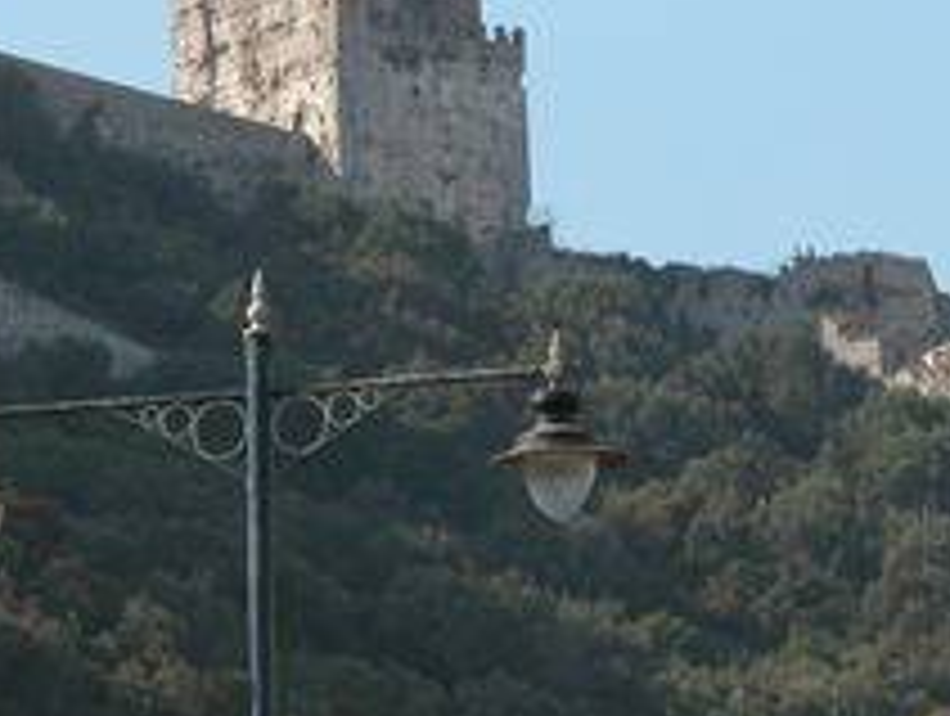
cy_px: 279
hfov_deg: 7.1
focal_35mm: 280
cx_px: 702
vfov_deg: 5.3
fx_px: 7697
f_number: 5.5
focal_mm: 37.7
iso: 100
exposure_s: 1/370
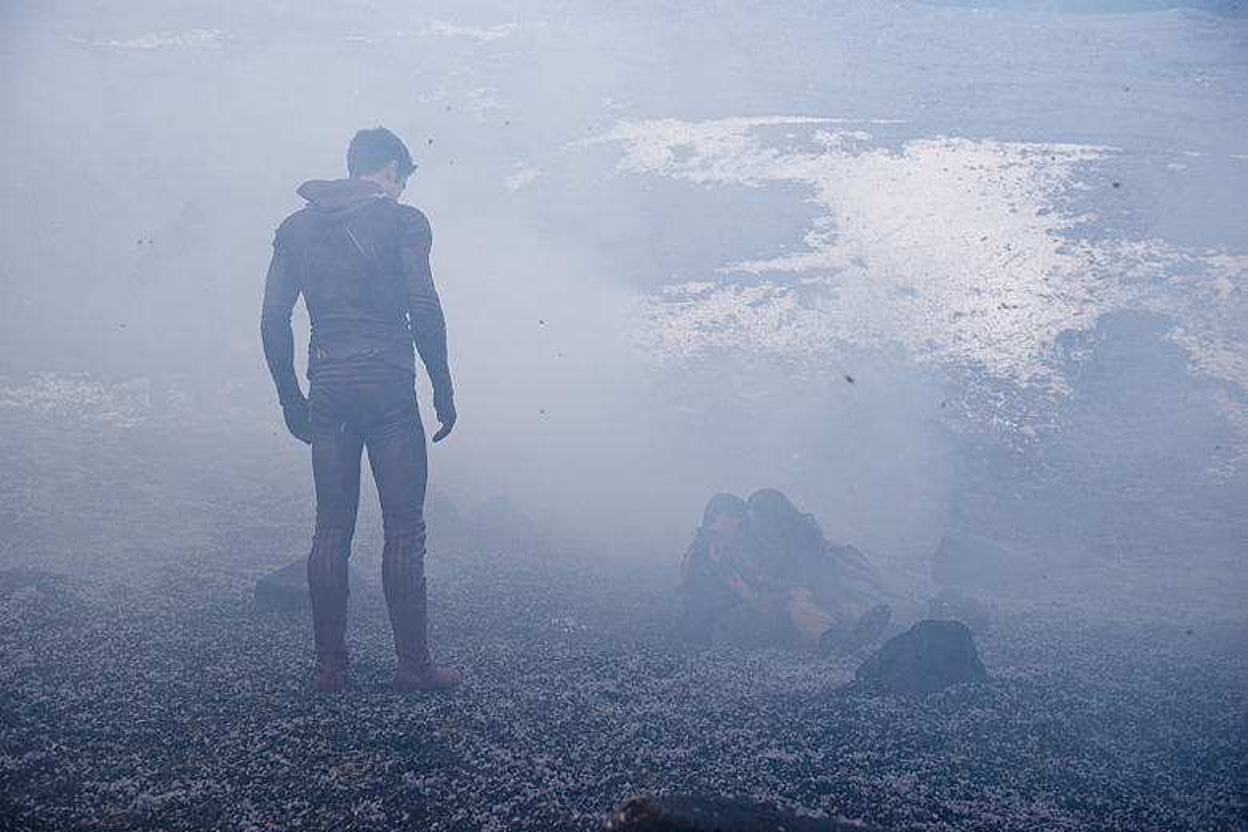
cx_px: 624
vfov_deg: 35.1
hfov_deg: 50.7
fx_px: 1317
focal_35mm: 38
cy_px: 416
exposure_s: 1/250
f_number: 5
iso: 640
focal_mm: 38
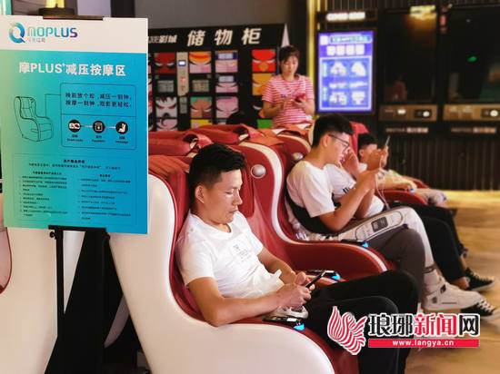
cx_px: 250
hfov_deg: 39.7
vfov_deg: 30.2
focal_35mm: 48
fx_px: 693
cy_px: 187
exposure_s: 1/33.3
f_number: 1.8
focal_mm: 4.75
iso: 400
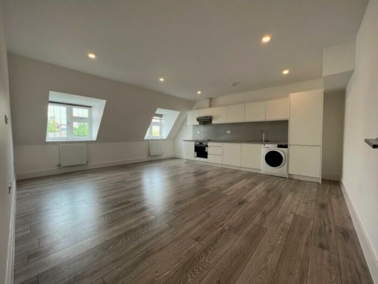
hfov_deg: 106.2
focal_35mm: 13
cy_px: 142
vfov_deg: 89.9
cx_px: 189
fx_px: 142
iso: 64
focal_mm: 1.57
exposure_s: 1/99
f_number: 1.8
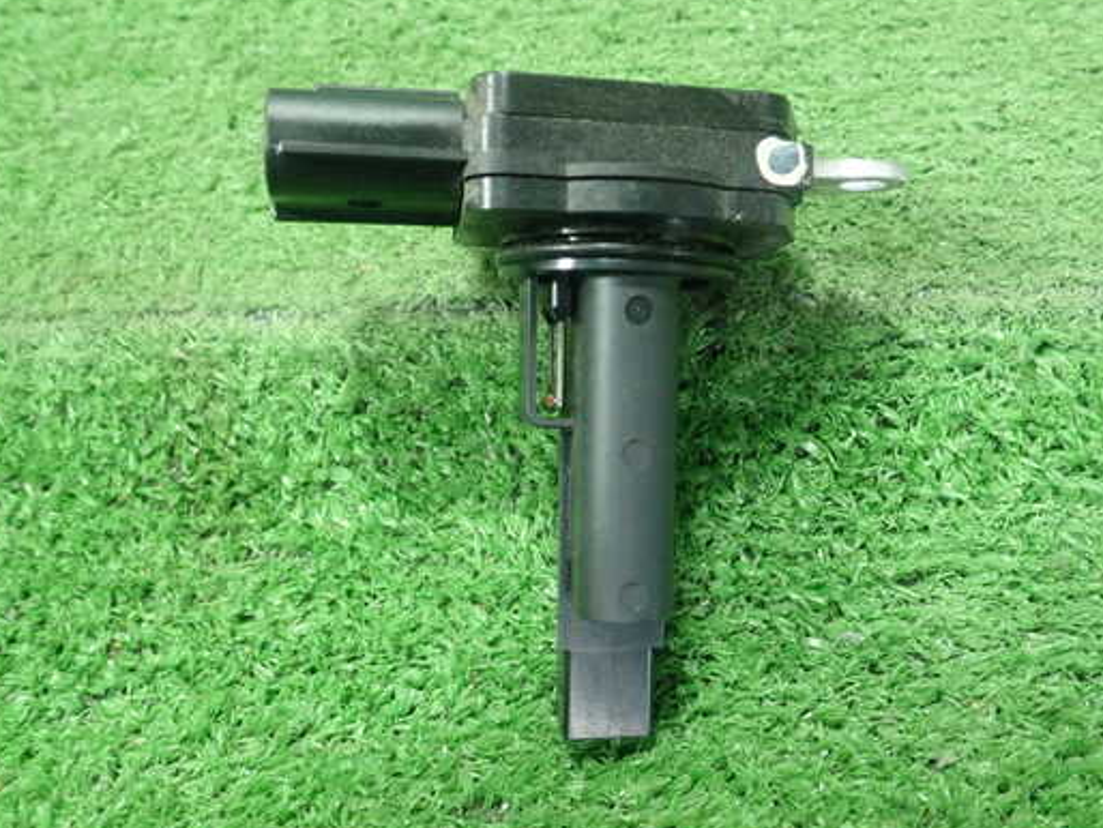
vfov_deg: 40.7
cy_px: 416
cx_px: 614
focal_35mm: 35
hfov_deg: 52.5
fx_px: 1116
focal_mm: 5.5
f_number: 2.3
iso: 640
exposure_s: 1/125
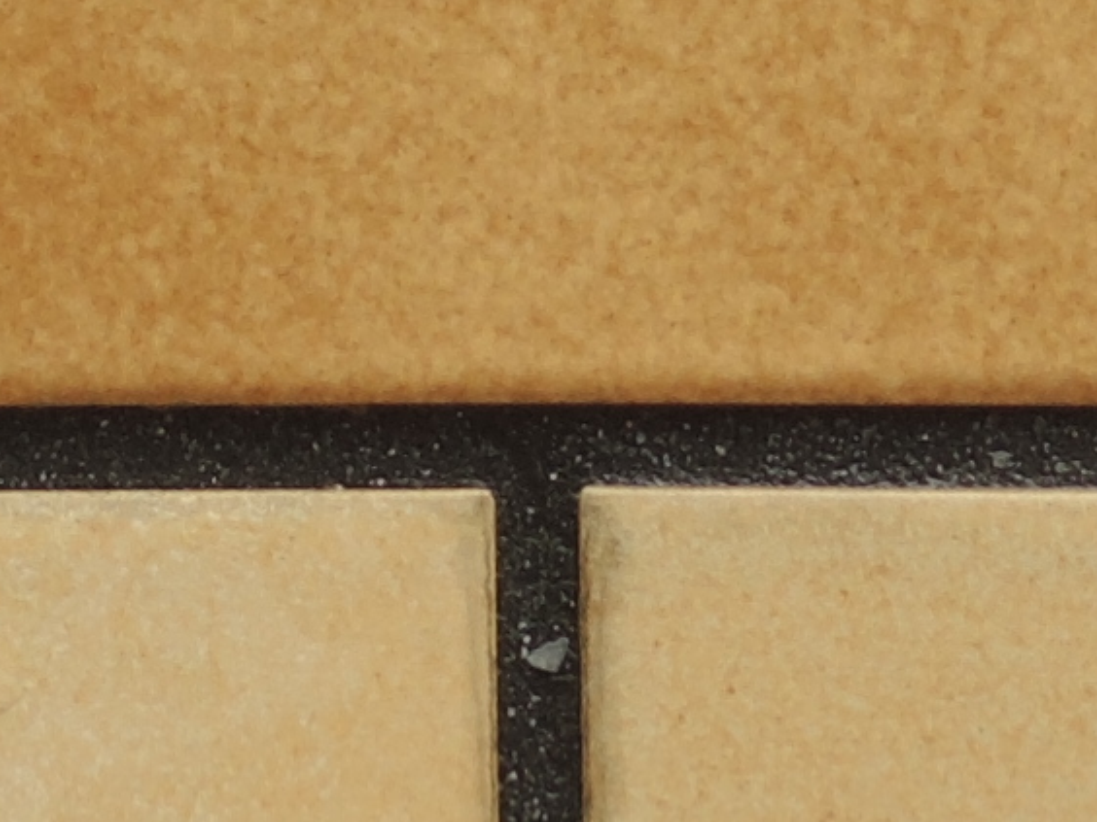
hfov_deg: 1.4
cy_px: -2091
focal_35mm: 1419
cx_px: -496
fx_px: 44969
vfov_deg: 1.0
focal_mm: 42.8
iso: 80
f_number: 5.6
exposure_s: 1/30
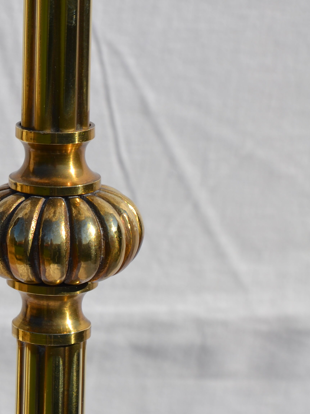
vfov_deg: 6.5
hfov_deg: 4.9
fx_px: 3630
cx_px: 49
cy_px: 123
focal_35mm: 304
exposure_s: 1/320
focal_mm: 105
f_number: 9
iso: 100
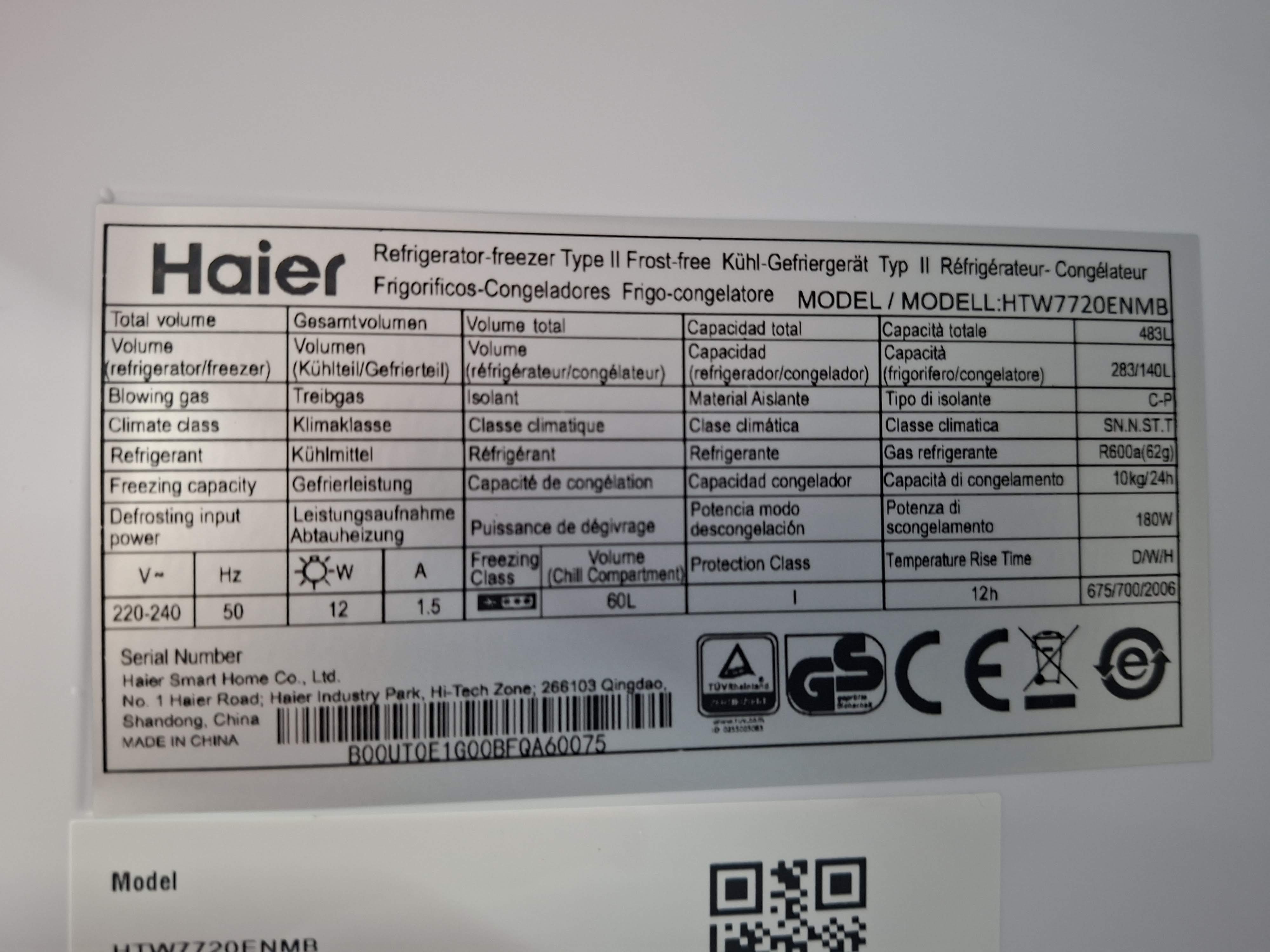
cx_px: 635
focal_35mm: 23
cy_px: 476
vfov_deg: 58.9
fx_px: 844
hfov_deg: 73.9
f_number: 1.8
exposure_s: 1/25
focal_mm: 5.54
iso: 500
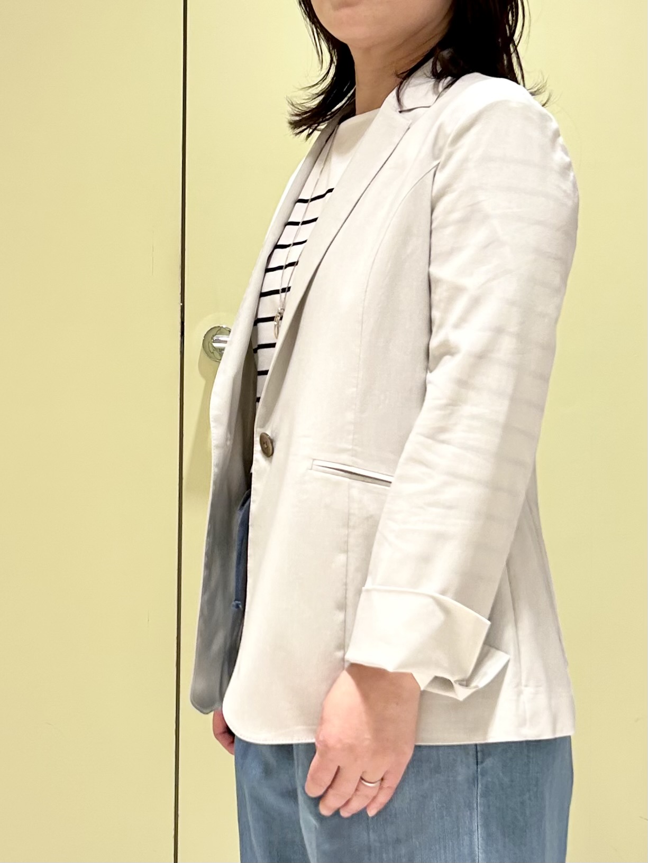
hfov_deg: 53.1
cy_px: 432
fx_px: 649
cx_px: 324
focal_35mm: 26
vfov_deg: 67.3
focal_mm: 5.7
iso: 80
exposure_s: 1/120
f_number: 1.5
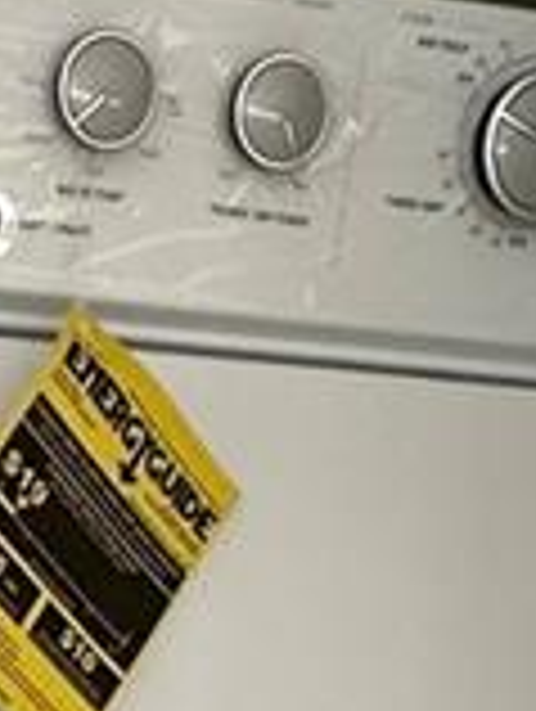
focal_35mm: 106
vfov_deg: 15.1
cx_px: 77
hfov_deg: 13.9
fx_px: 2183
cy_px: 1413
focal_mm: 2.22
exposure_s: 1/99
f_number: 2.2
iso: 320
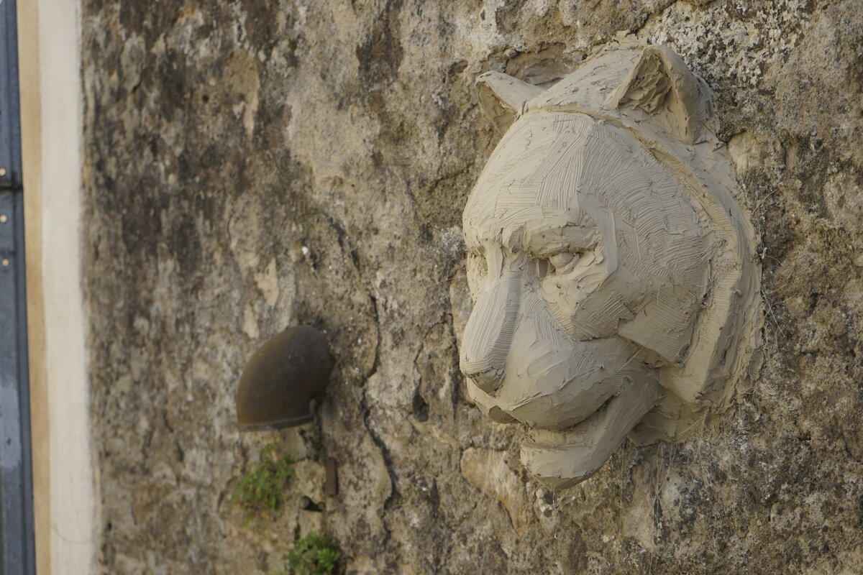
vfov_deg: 19.5
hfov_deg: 28.8
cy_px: 288
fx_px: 1678
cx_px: 432
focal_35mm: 70
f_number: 5.6
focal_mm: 70
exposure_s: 1/160
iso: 100
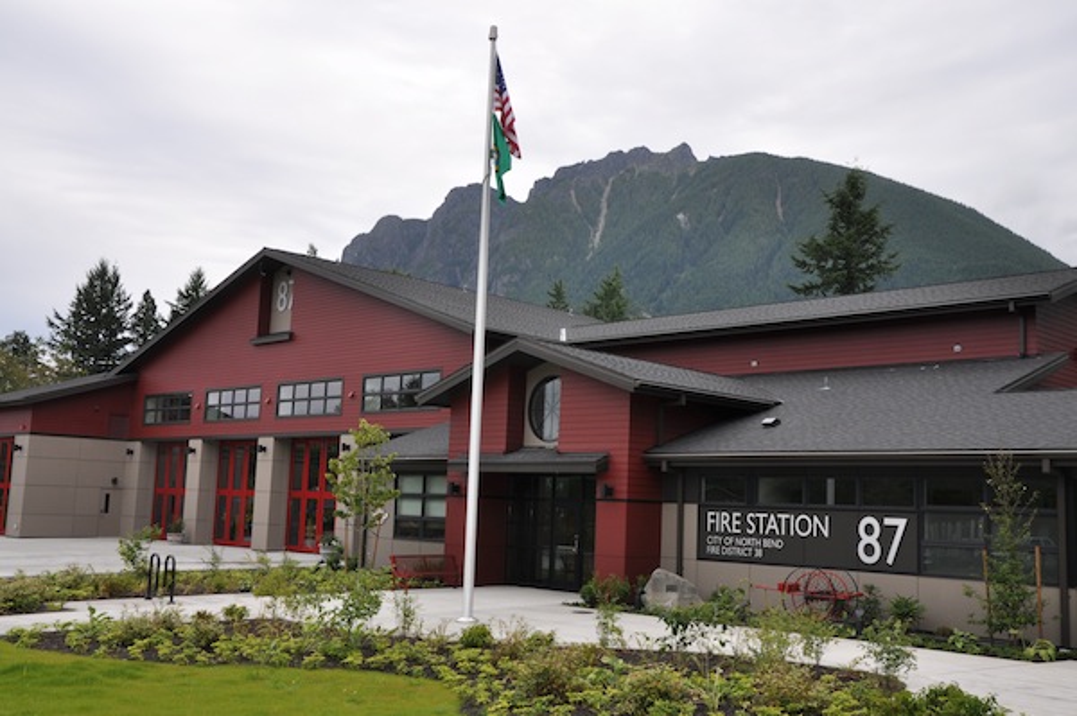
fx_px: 1121
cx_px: 538
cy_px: 358
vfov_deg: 35.4
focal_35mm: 38
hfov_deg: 51.3
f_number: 10
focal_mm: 25
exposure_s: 1/200
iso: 200
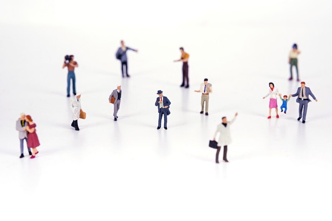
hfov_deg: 39.6
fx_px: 461
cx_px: 166
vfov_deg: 27.0
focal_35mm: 50
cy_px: 110
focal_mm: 50
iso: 64
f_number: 14
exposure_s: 1/160
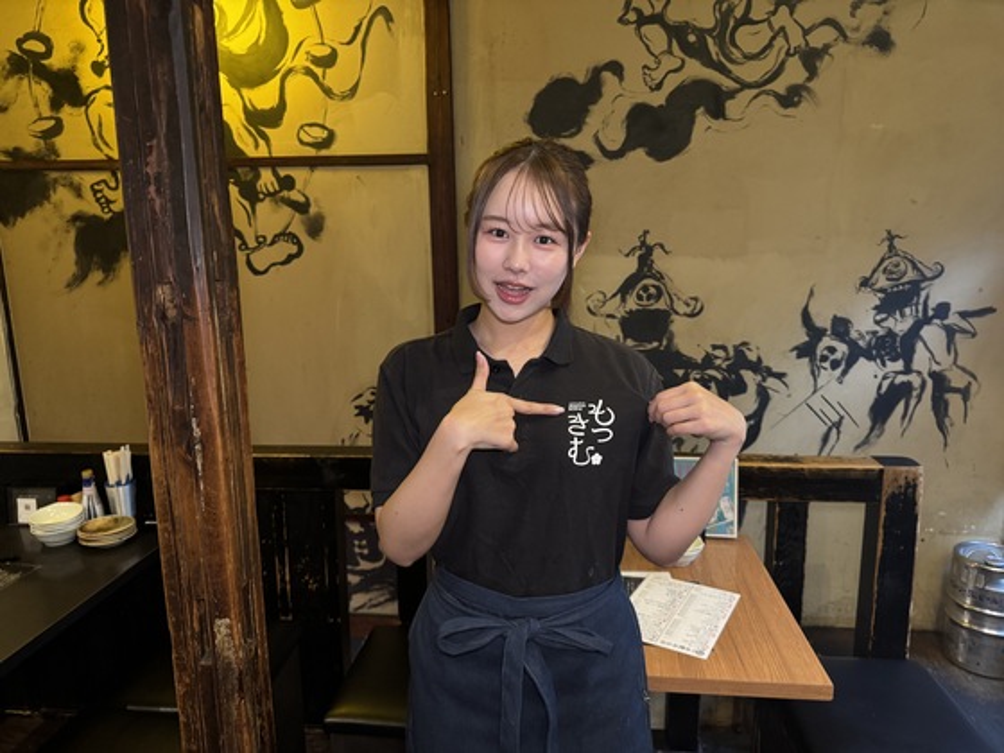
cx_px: 502
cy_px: 376
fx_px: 696
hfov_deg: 71.6
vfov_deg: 56.8
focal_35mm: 24
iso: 320
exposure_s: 1/50
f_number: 1.78
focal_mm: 6.76
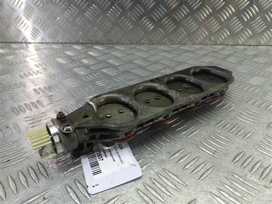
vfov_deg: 54.9
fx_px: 196
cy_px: 102
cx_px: 136
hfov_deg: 69.4
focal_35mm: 25
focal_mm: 4.6
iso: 80
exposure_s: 1/50
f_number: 1.8
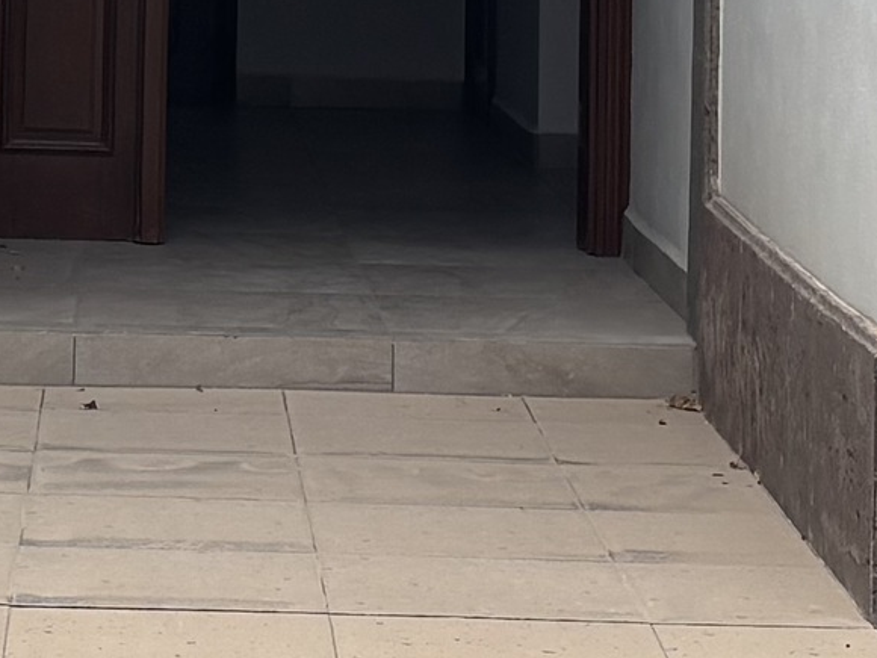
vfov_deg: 8.5
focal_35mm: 172
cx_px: 53
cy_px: -310
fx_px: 4358
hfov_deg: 11.4
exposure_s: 1/910
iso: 50
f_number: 1.6
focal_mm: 5.96
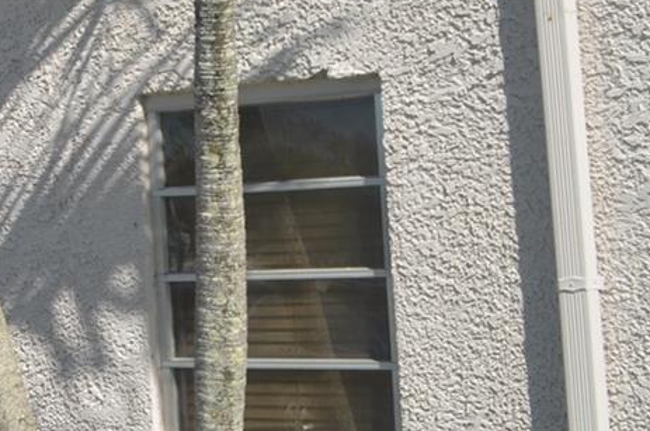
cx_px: -403
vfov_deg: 11.8
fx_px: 2055
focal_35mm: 114
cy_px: -37
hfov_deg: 16.0
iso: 100
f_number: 7.1
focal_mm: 22
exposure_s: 1/160
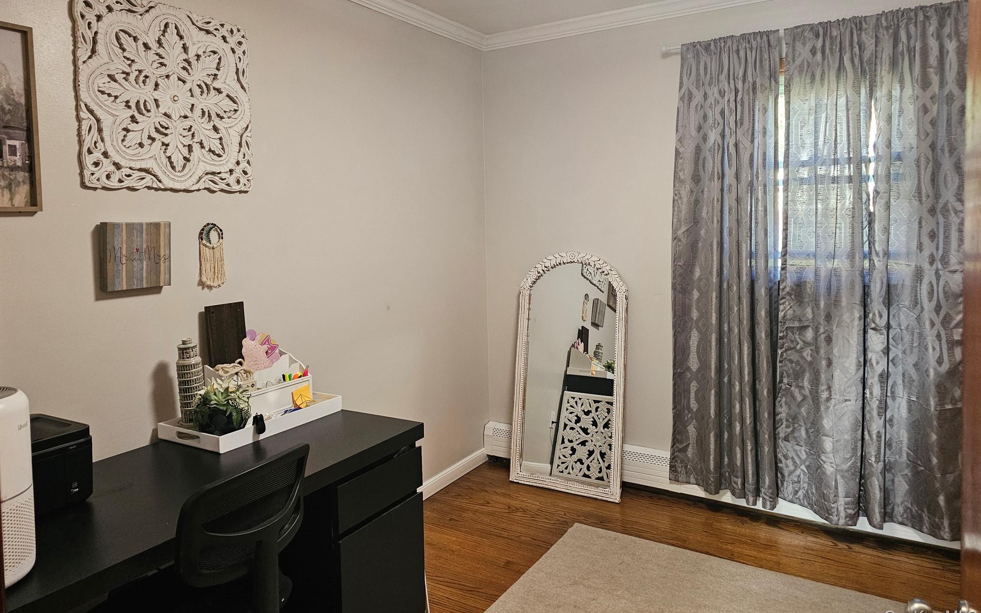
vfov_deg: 49.0
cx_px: 481
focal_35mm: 25
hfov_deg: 72.5
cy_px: 251
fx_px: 668
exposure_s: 1/120
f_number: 1.7
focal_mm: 6.3
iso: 800
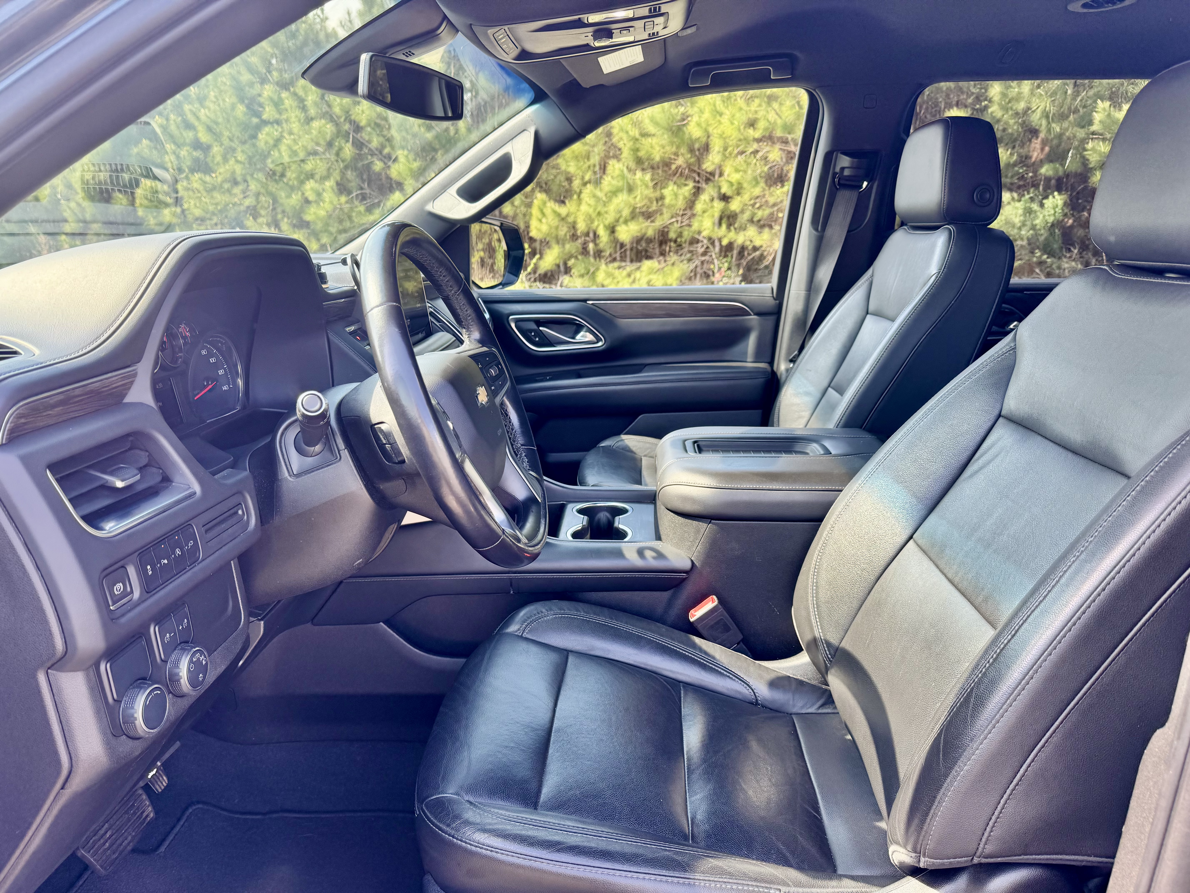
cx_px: 595
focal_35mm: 24
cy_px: 446
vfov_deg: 56.8
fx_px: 825
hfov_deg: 71.6
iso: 80
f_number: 1.78
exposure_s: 1/383
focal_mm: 6.76
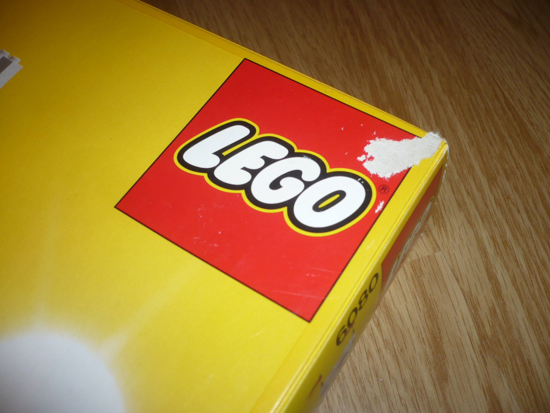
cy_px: 206
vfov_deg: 40.7
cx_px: 275
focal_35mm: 35
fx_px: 556
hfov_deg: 52.6
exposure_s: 1/30
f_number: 2.8
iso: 100
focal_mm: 5.8
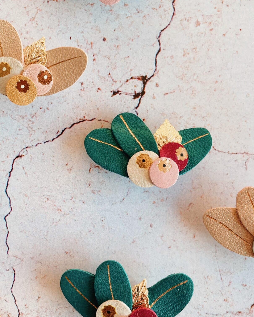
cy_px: 165
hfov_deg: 34.8
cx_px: 101
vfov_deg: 42.9
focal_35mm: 43
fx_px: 404
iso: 50
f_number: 1.6
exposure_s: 1/121
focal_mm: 4.2
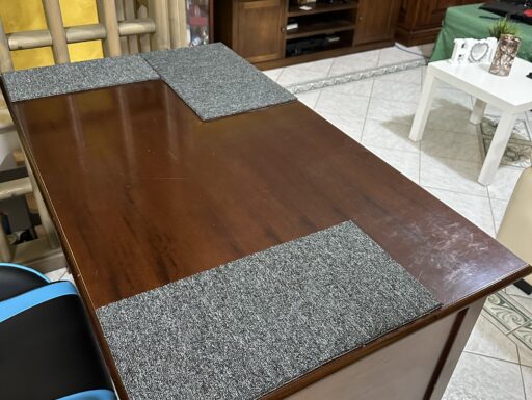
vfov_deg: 56.9
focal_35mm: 24
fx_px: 369
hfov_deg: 71.5
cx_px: 266
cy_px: 200
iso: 800
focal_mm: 6.86
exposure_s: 1/60
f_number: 1.78
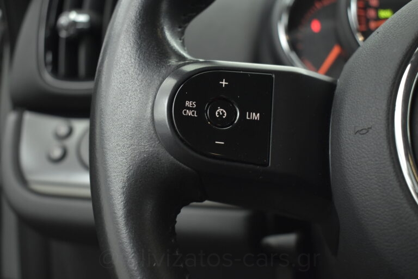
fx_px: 540
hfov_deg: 42.3
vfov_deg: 29.0
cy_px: 140
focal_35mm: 46
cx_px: 209
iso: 1600
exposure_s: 1/50
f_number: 4.2
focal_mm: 31
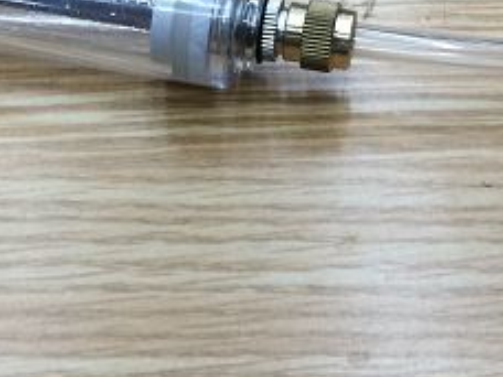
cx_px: 199
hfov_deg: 22.0
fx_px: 1293
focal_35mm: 89
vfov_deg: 16.5
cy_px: 69
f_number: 2.2
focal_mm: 4.15
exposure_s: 1/40
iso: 40
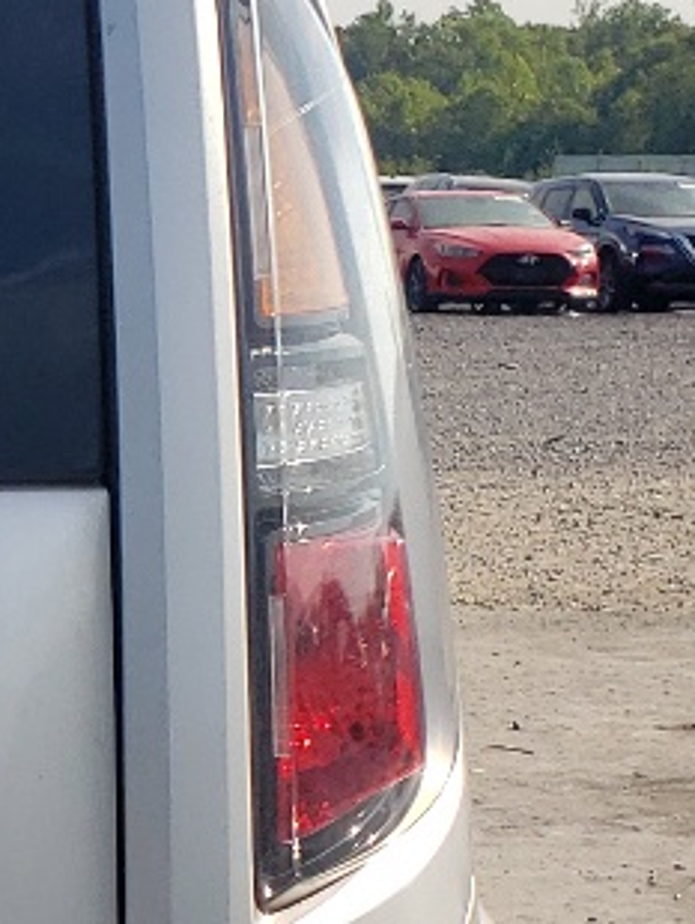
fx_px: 3582
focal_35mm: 134
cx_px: -940
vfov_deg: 14.5
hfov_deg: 9.8
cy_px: 852
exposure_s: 1/3333
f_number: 1.5
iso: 50
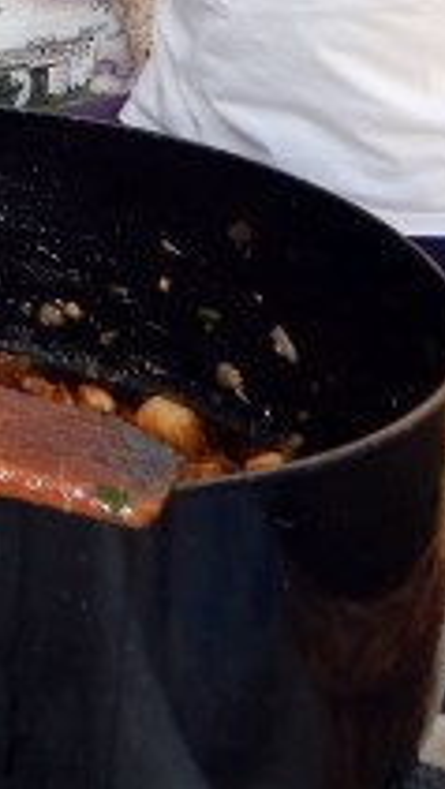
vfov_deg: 23.6
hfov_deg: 15.0
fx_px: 1591
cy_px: -307
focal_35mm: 76
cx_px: -187
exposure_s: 1/200
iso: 125
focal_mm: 4
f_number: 3
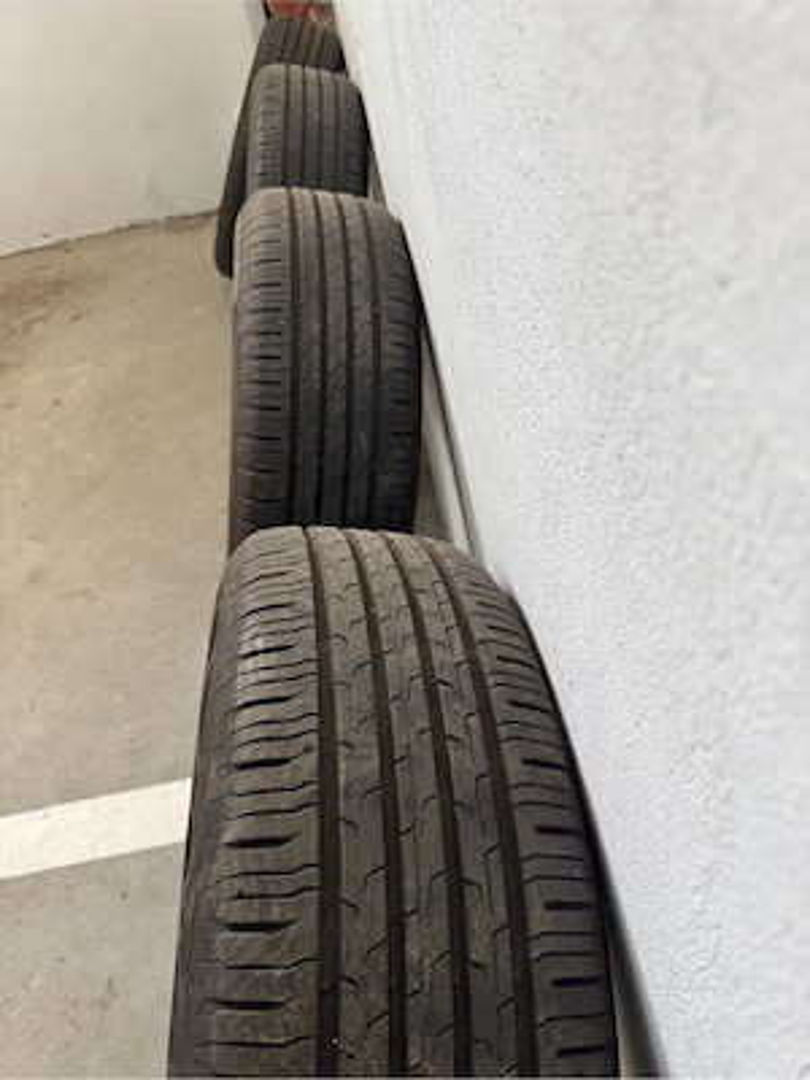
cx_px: 405
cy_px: 540
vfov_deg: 71.6
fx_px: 749
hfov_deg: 56.8
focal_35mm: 24
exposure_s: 1/78
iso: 200
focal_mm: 6.76
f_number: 1.78
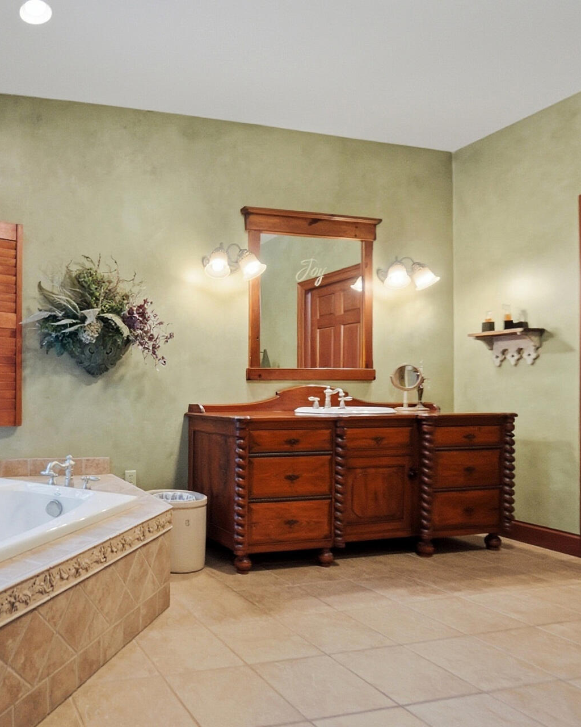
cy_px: 369
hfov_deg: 55.0
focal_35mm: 22
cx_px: 61
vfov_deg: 75.0
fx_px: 473
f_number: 5.6
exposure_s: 1/90
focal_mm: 10
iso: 125
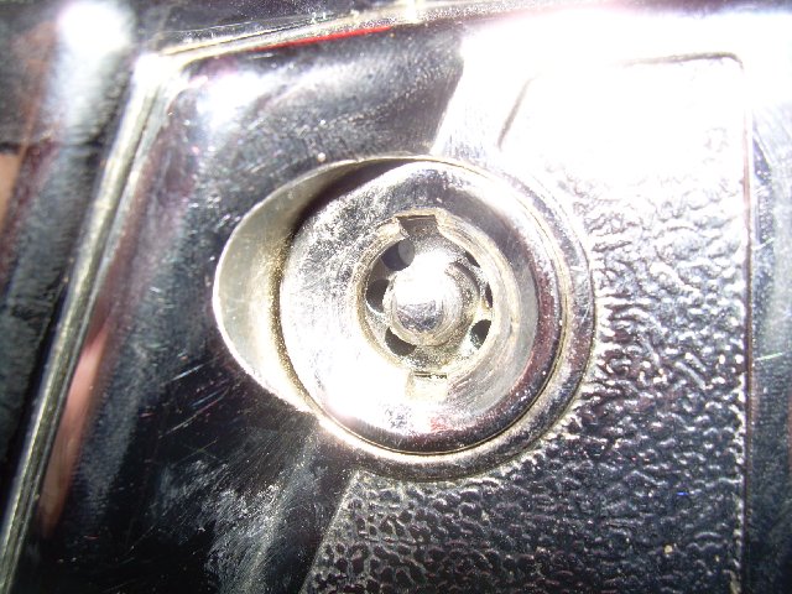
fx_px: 869
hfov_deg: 49.0
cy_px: 297
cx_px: 396
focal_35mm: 38
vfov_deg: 37.7
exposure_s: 1/60
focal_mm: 6.3
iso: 50
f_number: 2.8
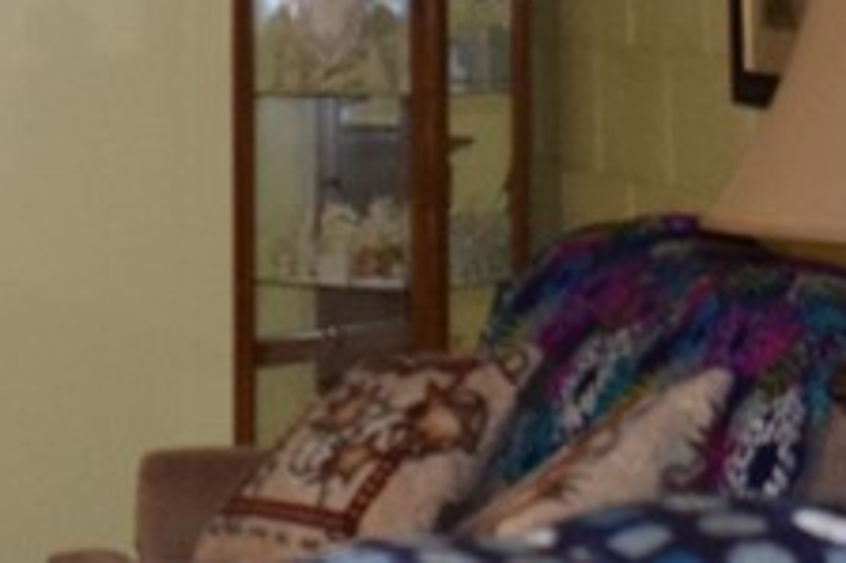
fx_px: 3076
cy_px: 302
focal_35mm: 131
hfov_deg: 13.9
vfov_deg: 10.5
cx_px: -680
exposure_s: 1/60
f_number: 3.5
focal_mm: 18
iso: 1800
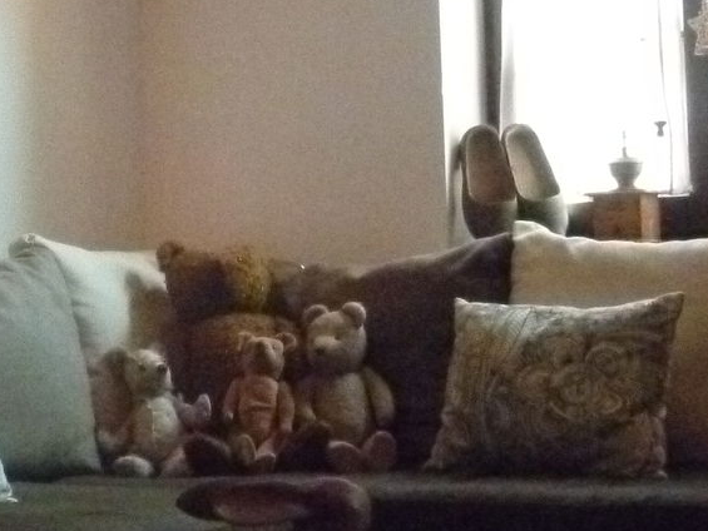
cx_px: 65
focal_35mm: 102
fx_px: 2087
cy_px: 303
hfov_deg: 18.9
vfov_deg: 14.5
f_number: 3.6
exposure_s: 1/160
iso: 1600
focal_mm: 6.5
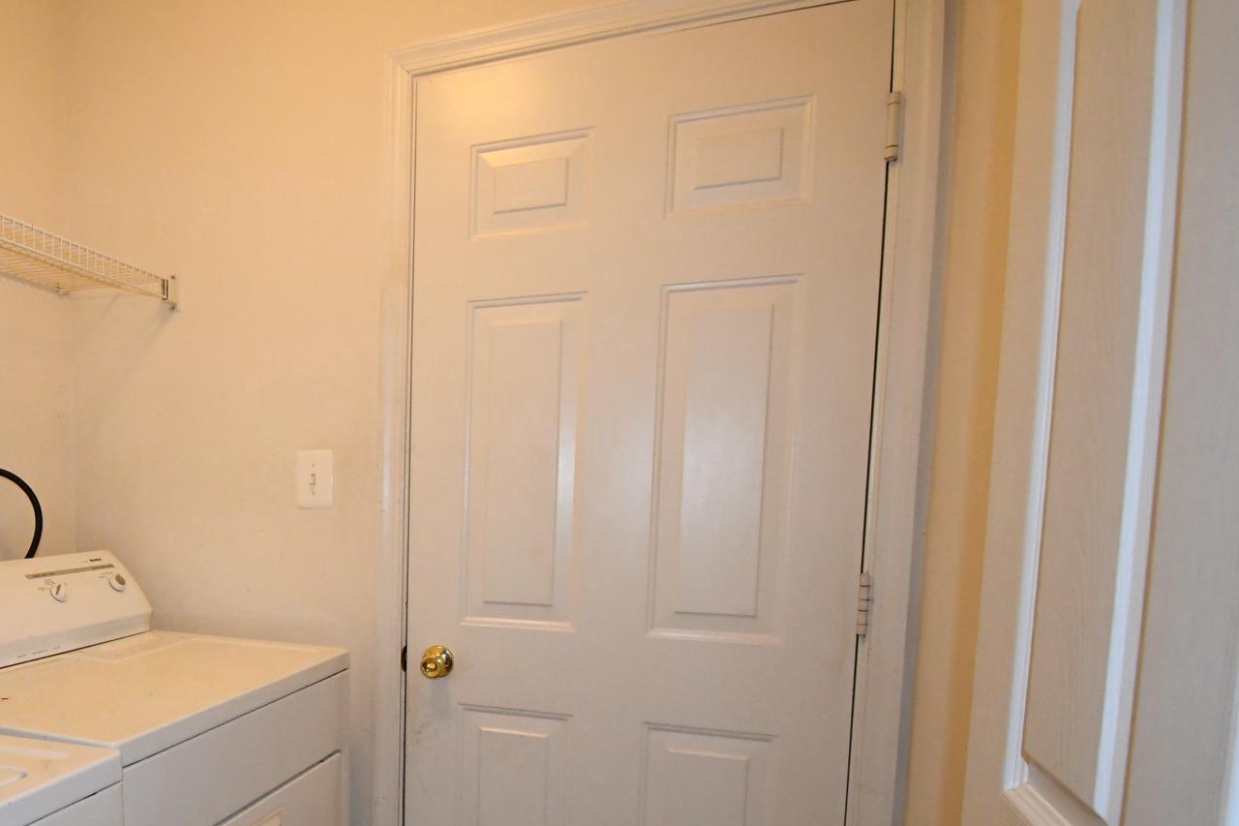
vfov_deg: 51.7
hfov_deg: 68.5
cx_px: 295
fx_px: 826
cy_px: 575
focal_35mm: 24
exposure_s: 1/250
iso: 3200
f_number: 4.5
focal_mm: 10
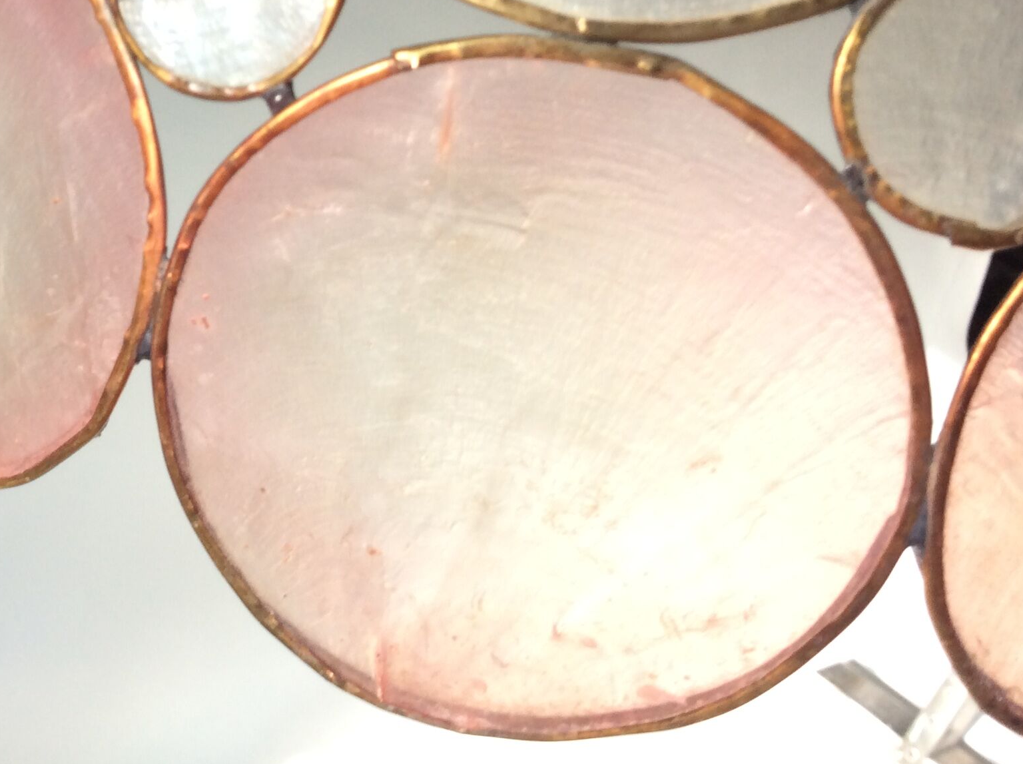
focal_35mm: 54
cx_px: 227
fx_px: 1593
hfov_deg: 34.7
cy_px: 190
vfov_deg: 26.6
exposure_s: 1/50
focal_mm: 3.3
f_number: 2.4
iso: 32
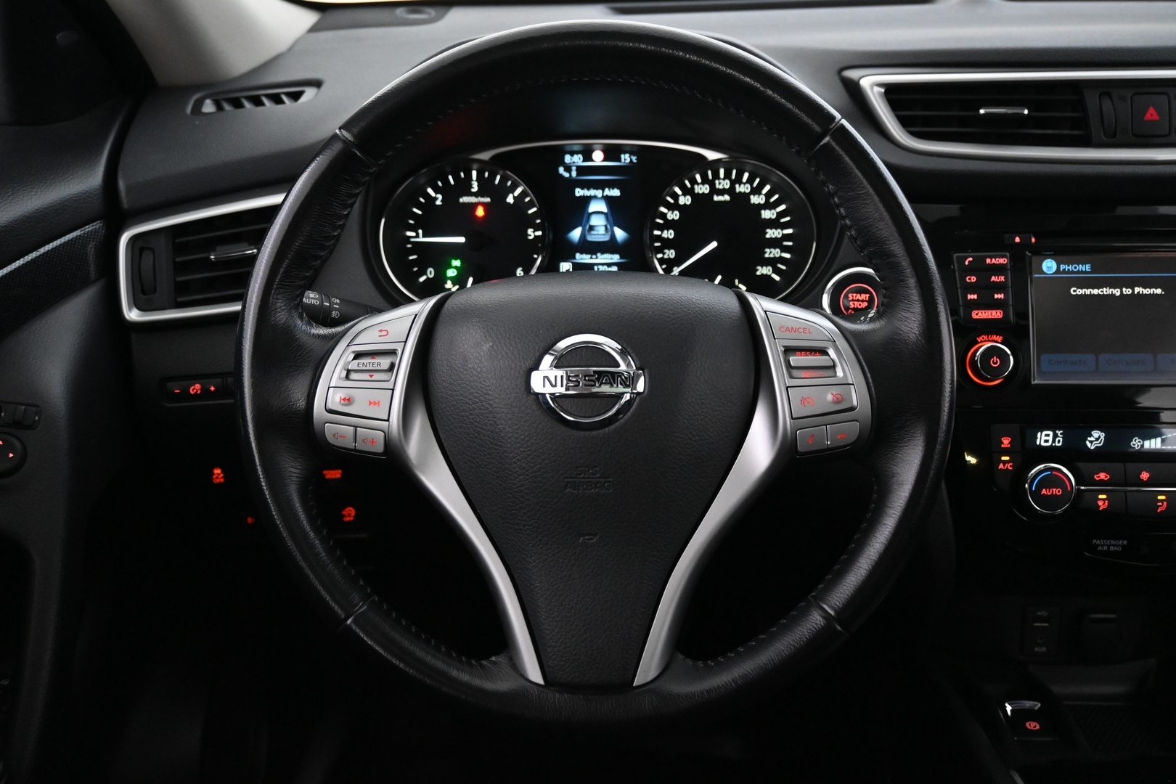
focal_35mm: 32
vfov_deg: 41.7
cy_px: 392
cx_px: 588
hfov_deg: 59.5
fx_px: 1029
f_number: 4
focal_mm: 21
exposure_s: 1/30
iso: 3600
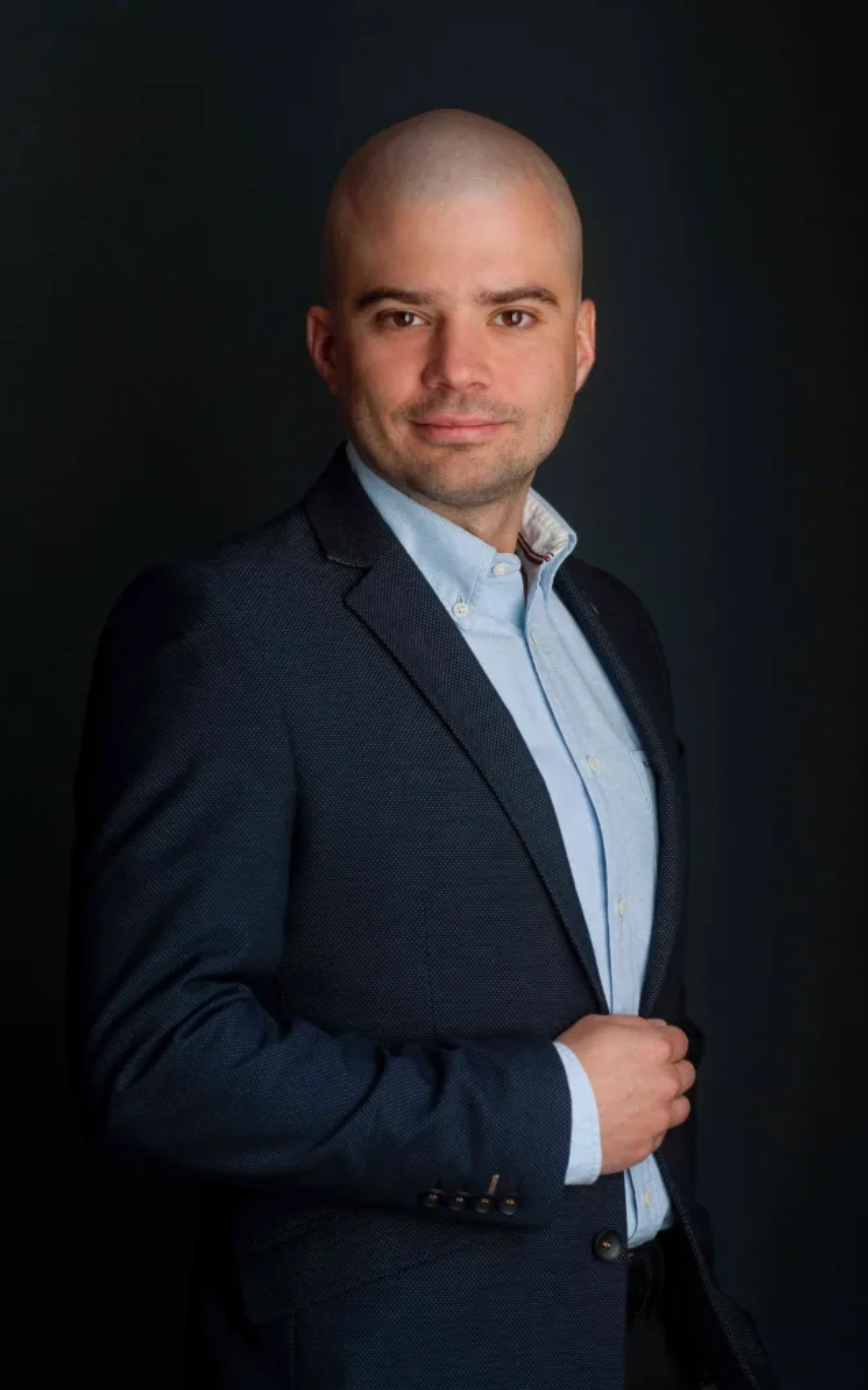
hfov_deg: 15.0
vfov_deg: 23.8
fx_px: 3295
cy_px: 695
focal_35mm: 87
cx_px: 430
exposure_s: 1/160
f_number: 4.8
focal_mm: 85
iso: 100
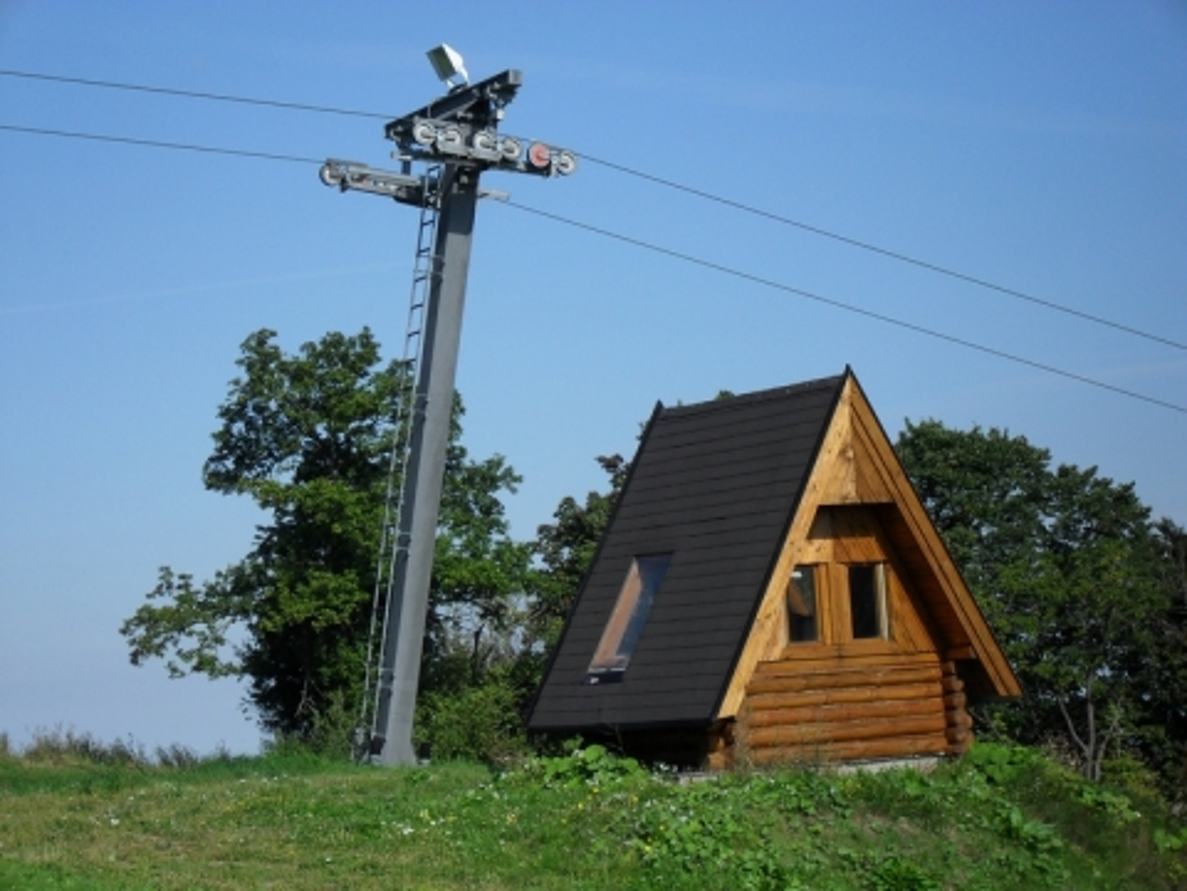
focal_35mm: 105
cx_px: 594
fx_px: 3601
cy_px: 446
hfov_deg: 18.7
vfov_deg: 14.1
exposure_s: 1/500
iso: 100
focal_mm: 18.9
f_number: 5.8
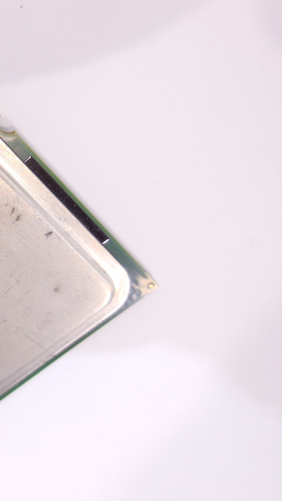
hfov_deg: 28.8
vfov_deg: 54.0
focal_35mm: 37
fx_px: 492
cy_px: 249
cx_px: -32
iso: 125
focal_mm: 4.5
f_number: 3.1
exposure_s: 1/30
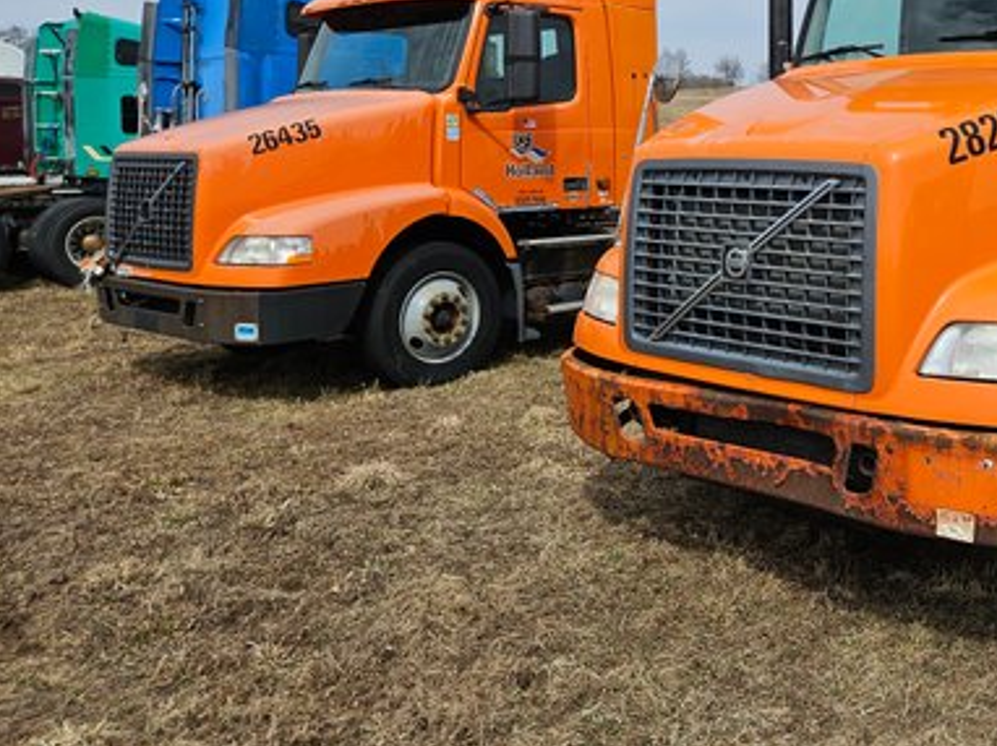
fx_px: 1094
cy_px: 134
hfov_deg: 46.1
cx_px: 818
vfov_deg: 36.2
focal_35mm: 38
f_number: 1.8
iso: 25
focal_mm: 5.4
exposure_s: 1/3409
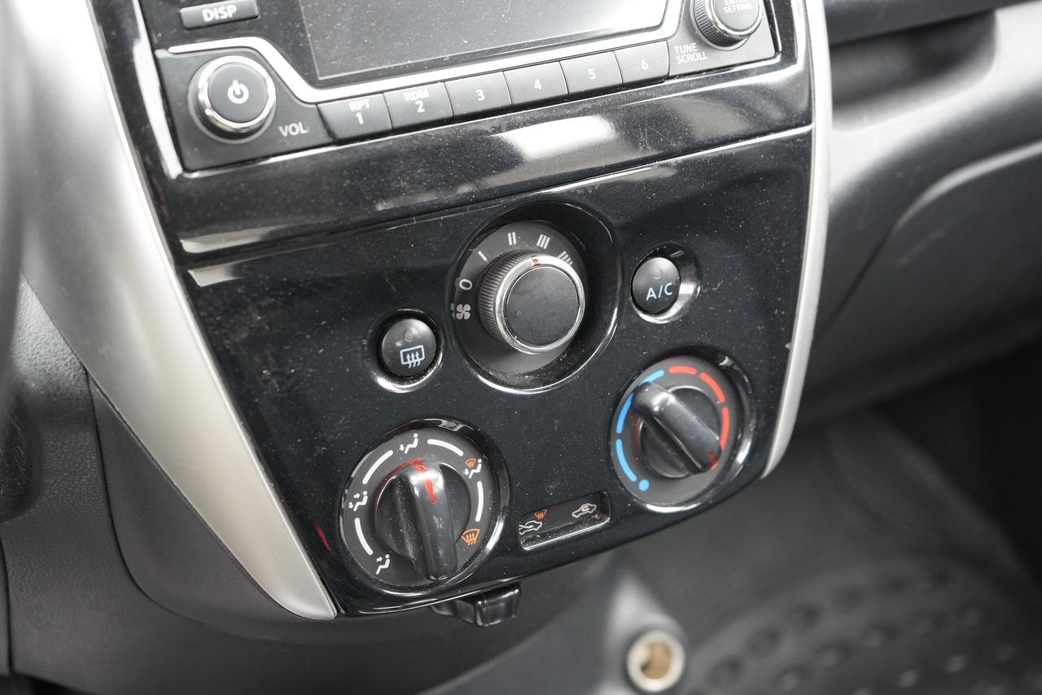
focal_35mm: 48
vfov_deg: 28.1
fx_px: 1390
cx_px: 521
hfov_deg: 41.1
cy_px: 348
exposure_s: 1/160
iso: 2500
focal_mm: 48
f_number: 4.5
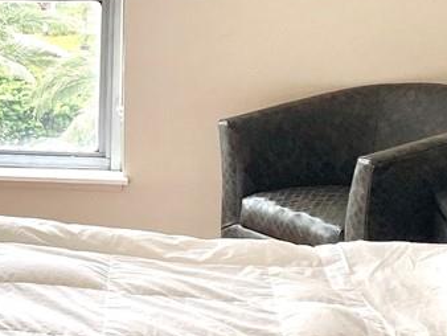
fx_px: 1589
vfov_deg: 12.1
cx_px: -176
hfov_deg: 15.1
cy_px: 140
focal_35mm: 123
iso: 64
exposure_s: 1/121
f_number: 1.8
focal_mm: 4.25
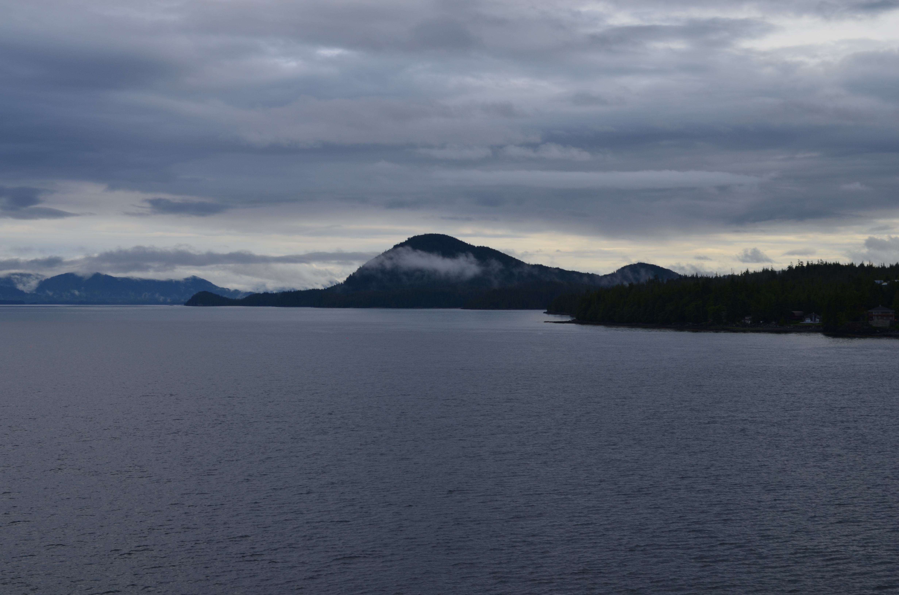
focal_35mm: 63
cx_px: 450
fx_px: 1570
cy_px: 298
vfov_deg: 21.5
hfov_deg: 32.0
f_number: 11
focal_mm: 42
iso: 125
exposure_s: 1/125
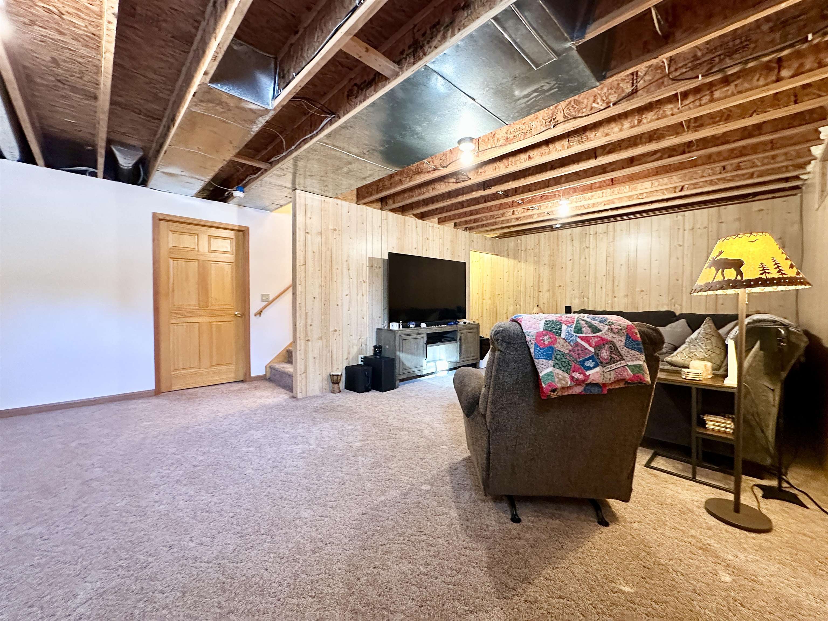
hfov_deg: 102.1
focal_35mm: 14
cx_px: 414
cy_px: 310
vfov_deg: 85.7
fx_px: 335
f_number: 2.2
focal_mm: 2.22
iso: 800
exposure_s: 1/60
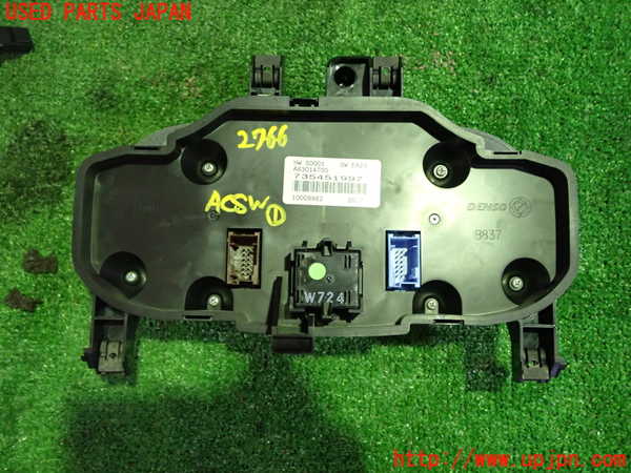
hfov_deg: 56.8
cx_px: 316
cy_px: 236
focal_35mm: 32
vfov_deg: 44.2
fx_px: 583
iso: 800
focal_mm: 5.79
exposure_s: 1/30
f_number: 2.4
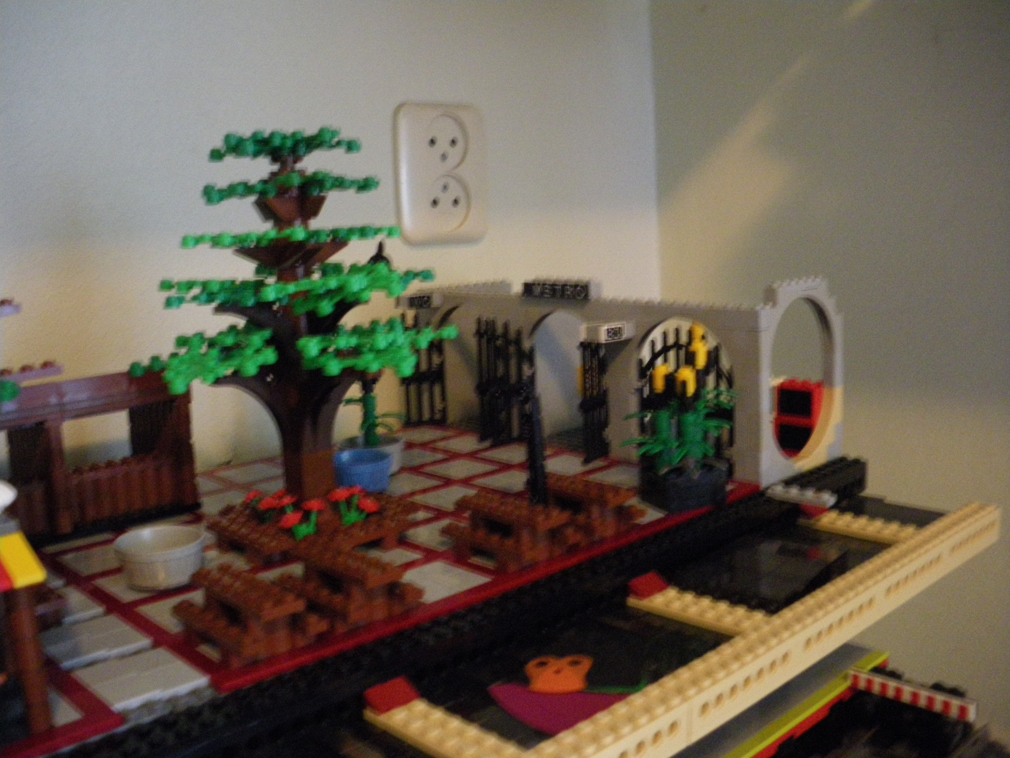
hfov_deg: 51.4
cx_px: 505
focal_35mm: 36
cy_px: 379
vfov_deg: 39.7
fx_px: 1050
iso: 800
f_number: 3.5
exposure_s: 1/4
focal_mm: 6.3
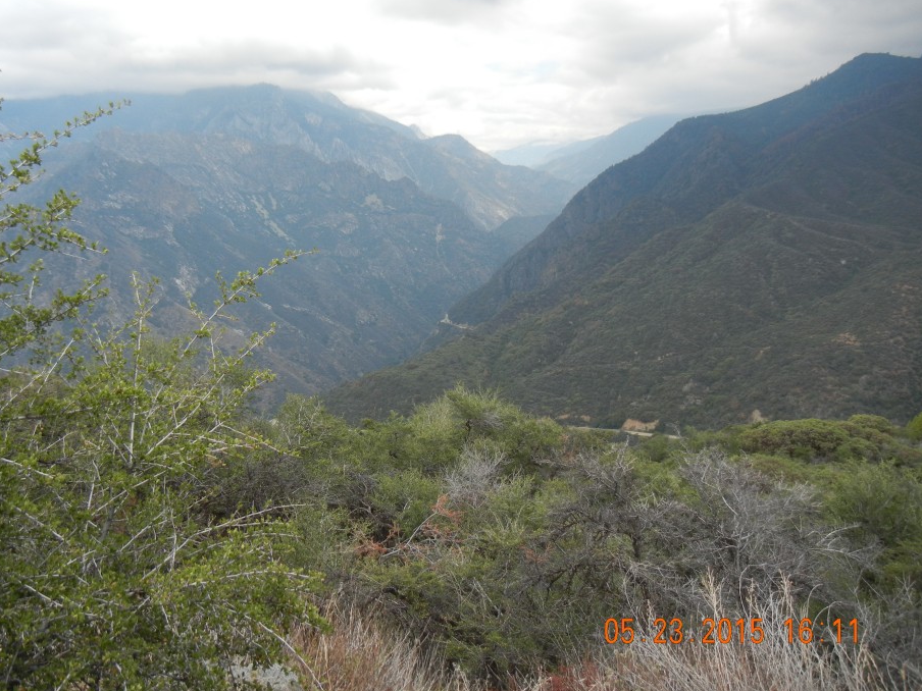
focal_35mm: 34
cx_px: 403
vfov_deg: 41.8
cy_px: 321
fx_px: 906
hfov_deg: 53.8
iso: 160
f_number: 3.5
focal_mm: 5.4
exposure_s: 1/775
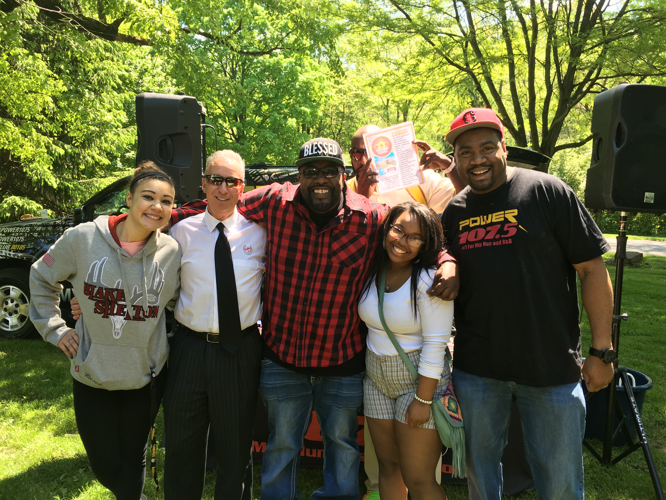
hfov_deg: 61.7
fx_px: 558
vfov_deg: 48.2
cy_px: 250
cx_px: 333
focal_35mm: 29
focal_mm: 4.15
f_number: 2.2
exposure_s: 1/144
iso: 25
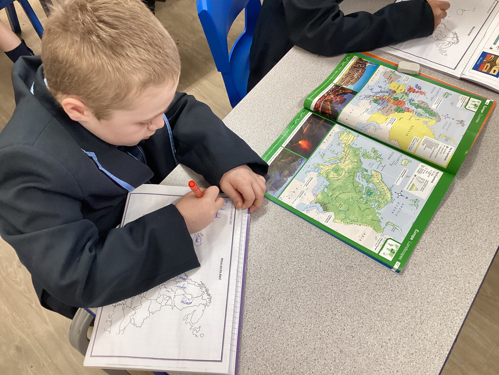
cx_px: 250
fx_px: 447
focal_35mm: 31
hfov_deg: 58.4
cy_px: 188
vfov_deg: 45.4
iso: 125
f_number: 2.4
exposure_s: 1/50
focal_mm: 3.3
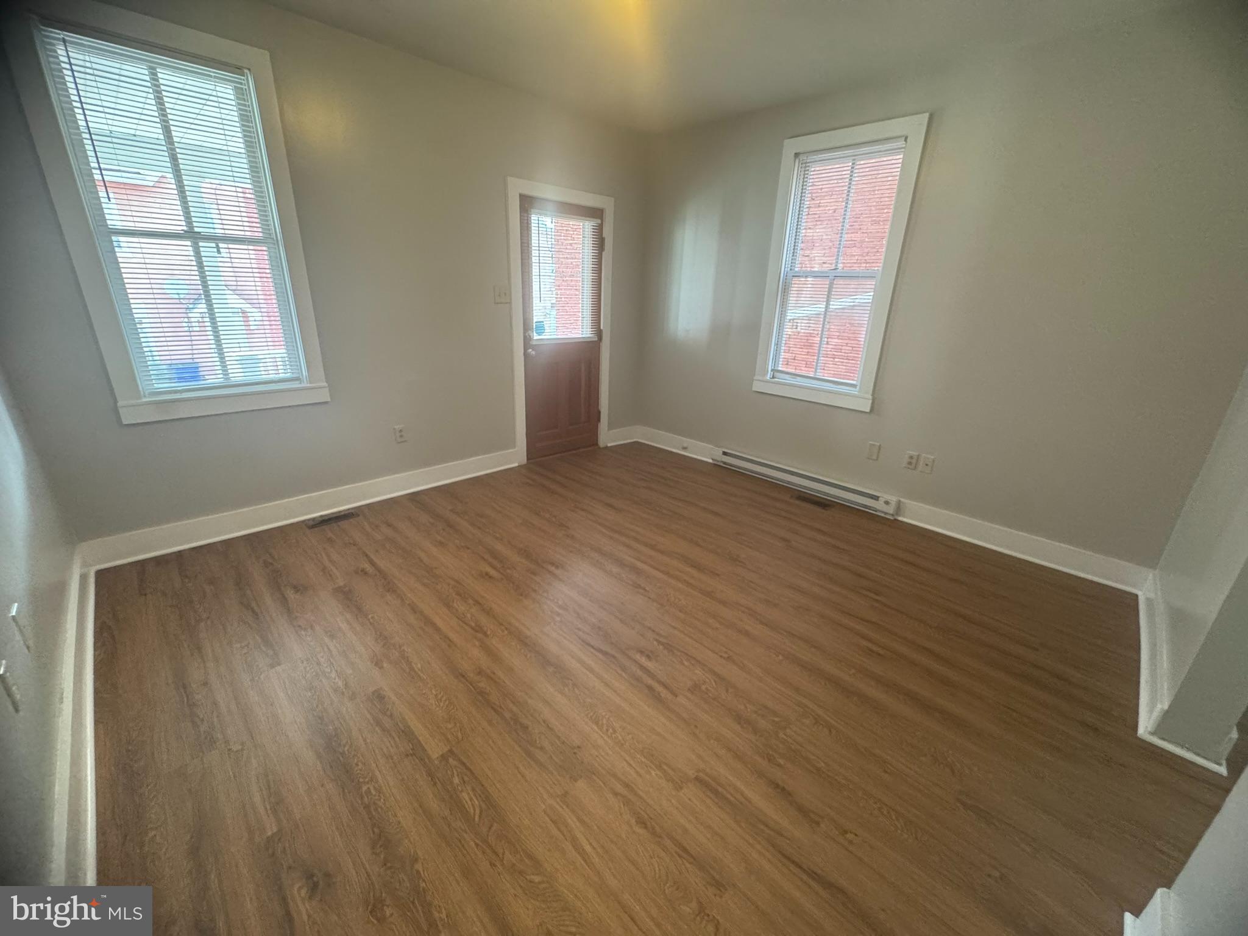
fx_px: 505
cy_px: 468
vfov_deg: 85.7
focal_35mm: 14
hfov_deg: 102.1
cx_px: 624
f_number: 2.2
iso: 400
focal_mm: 2.22
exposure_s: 1/60
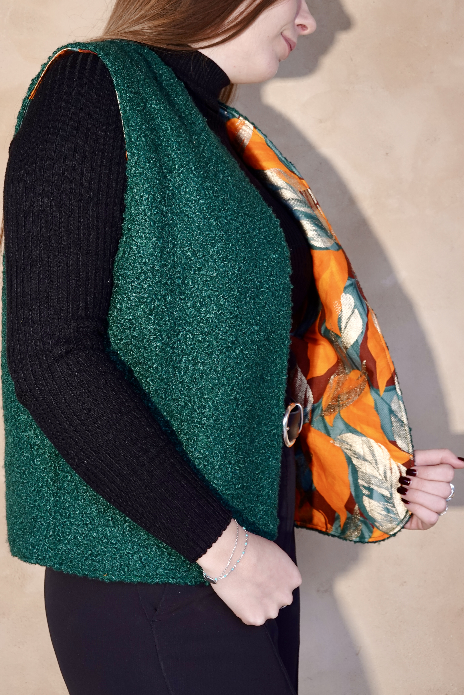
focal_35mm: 64
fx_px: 1237
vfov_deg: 31.4
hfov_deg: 21.2
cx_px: 232
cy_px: 348
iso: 100
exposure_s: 1/13
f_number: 4
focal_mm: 23.39
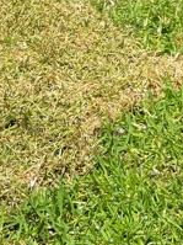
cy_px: -377
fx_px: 946
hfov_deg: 10.6
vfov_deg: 11.6
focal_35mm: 134
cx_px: 285
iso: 32
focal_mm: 4.2
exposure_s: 1/1221
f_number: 1.6
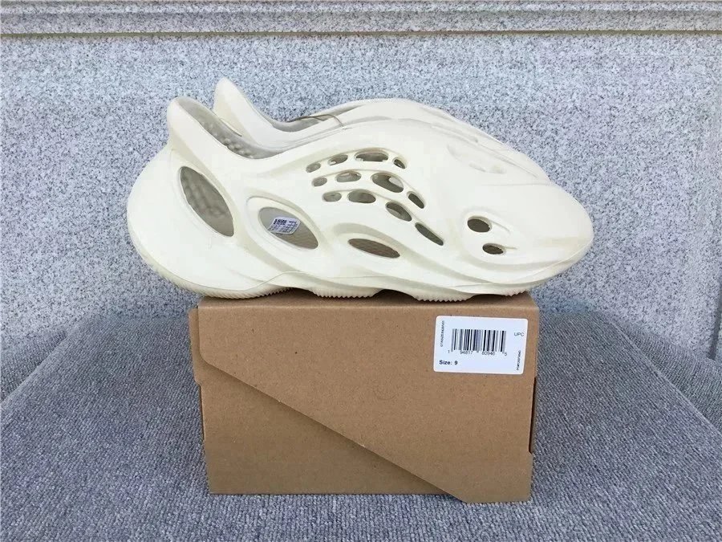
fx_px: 647
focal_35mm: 31
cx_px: 361
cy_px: 271
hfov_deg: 58.4
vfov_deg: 45.4
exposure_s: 1/301
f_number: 2.4
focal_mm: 3.3
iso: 25
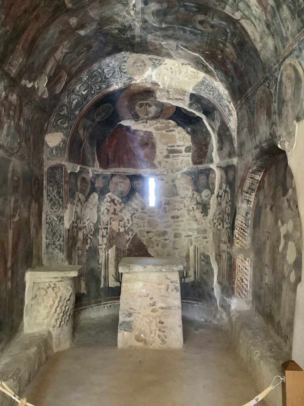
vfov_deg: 58.4
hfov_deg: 45.4
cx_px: 152
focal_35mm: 31
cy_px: 203
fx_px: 363
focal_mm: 3.3
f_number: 2.4
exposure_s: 1/20
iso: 640
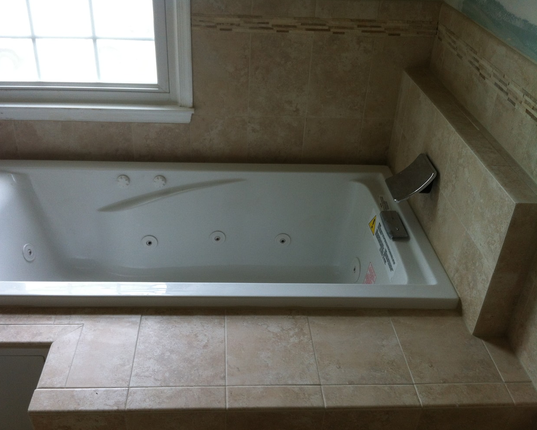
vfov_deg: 40.2
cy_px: 215
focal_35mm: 37
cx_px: 249
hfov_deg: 49.0
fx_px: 588
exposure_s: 1/24
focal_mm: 3.85
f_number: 2.8
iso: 80
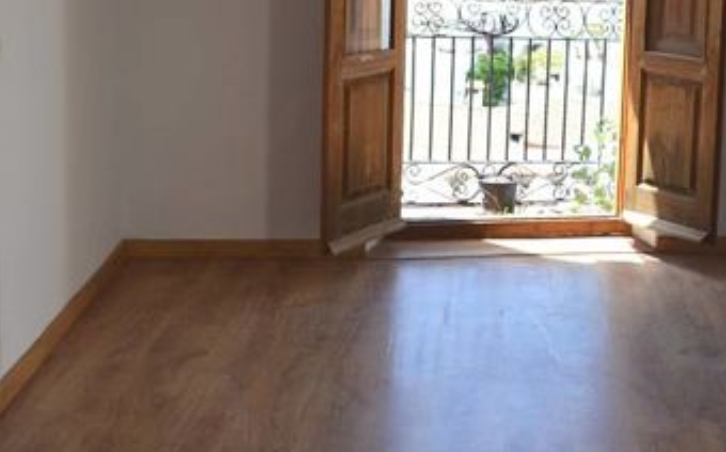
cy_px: -13
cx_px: 582
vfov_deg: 21.8
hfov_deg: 34.6
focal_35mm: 57
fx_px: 1127
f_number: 5.6
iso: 100
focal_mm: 18
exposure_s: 1/125
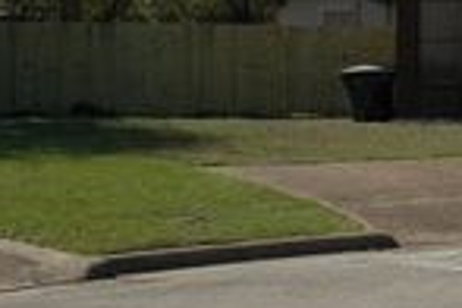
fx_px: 1437
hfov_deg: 16.6
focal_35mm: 112
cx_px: 701
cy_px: 66
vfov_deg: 12.2
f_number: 14
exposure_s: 1/500
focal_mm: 22
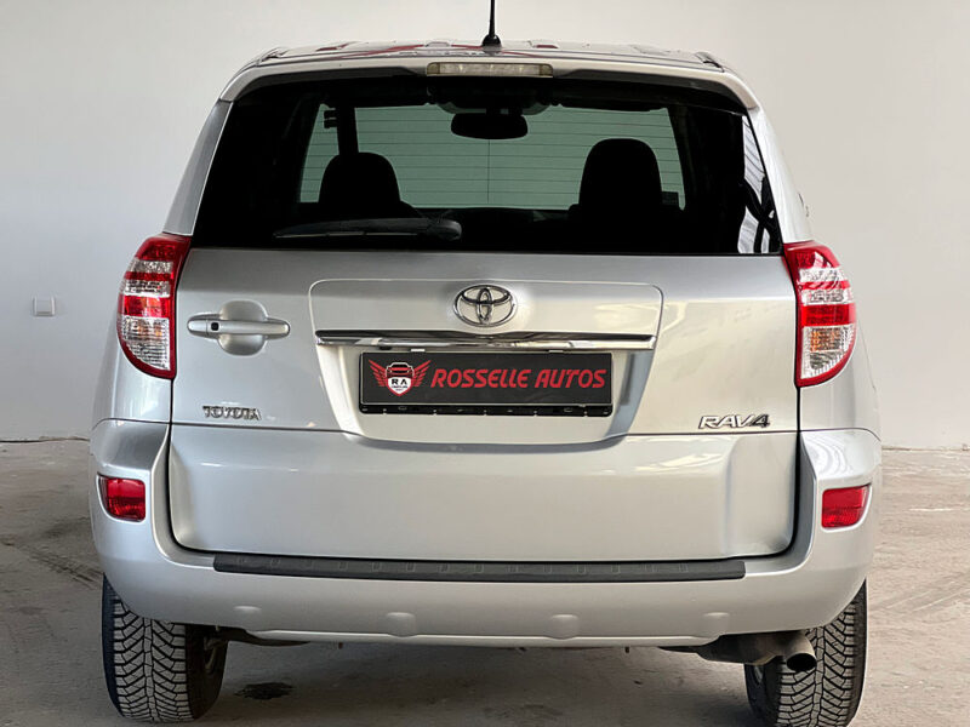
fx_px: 2158
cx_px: 485
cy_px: 364
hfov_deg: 25.3
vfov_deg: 19.1
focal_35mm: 77
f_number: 2.8
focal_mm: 9
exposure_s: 1/107
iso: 250
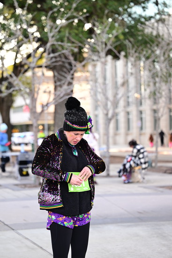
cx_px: 86
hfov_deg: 17.5
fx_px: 559
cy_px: 129
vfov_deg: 26.0
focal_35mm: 78
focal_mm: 78
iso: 2000
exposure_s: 1/1250
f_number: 2.8
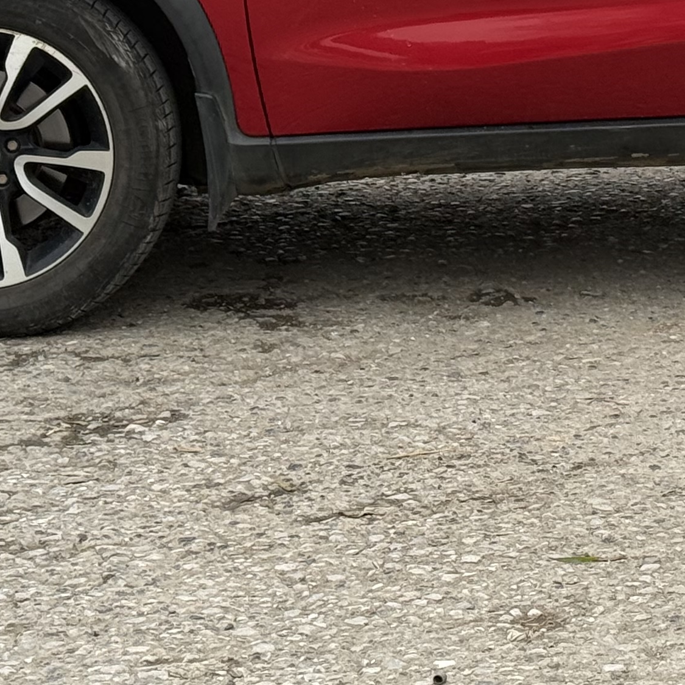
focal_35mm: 152
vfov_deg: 11.2
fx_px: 3403
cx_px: 670
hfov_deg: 11.4
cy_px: -203
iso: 64
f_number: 1.78
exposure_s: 1/1013
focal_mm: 6.76
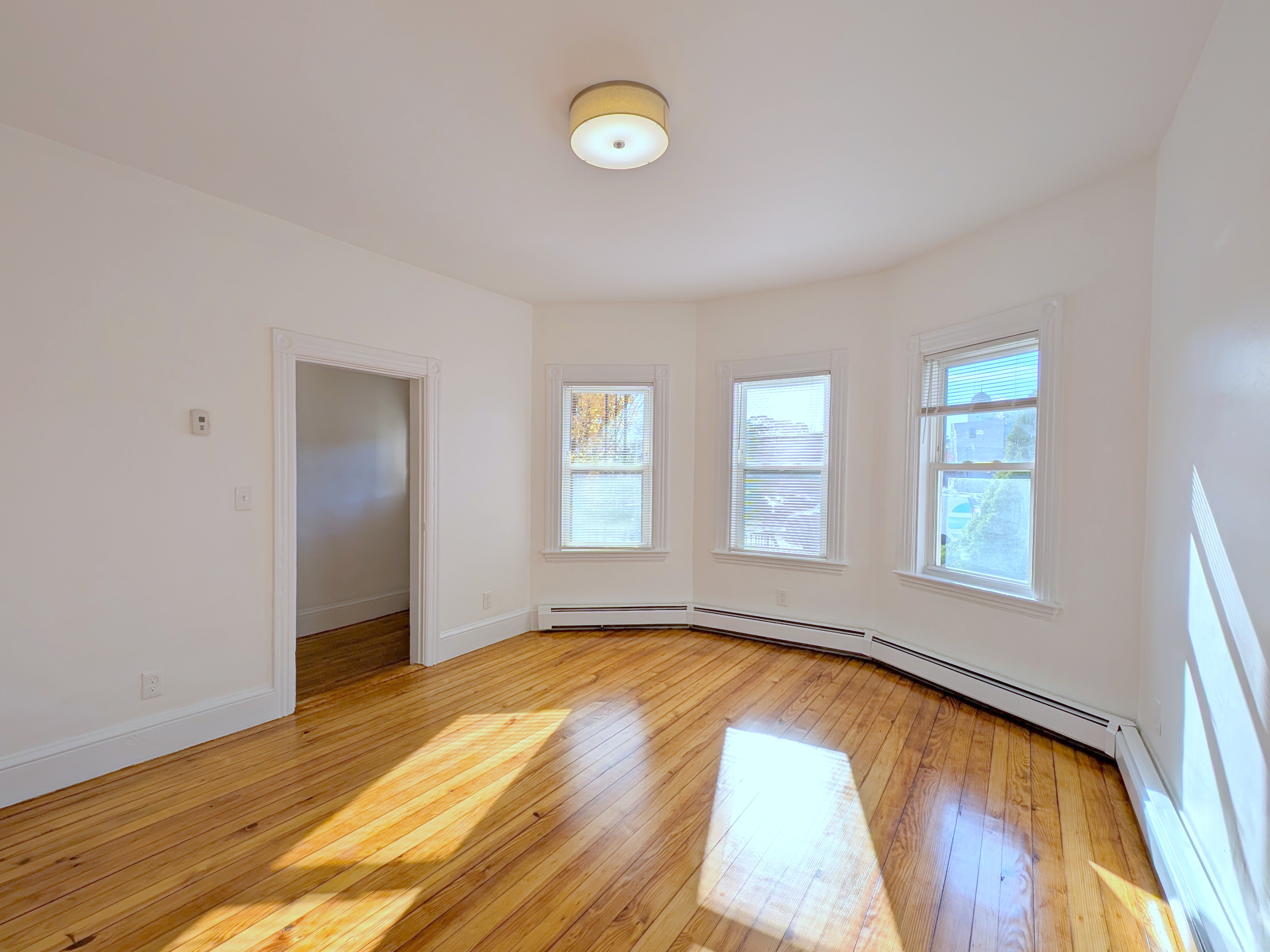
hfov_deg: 98.1
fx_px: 550
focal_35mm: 15
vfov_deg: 81.7
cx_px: 613
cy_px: 484
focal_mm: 2.23
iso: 40
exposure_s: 1/1337
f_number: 1.95
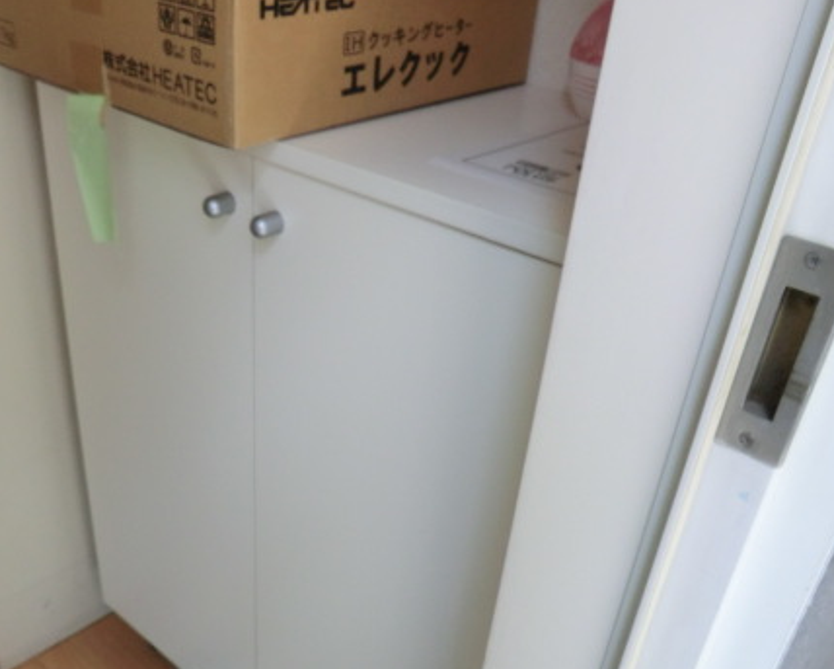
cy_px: 443
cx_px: 341
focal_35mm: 35
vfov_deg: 41.7
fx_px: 865
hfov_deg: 51.2
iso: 125
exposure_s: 1/60
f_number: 3.2
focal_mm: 4.3
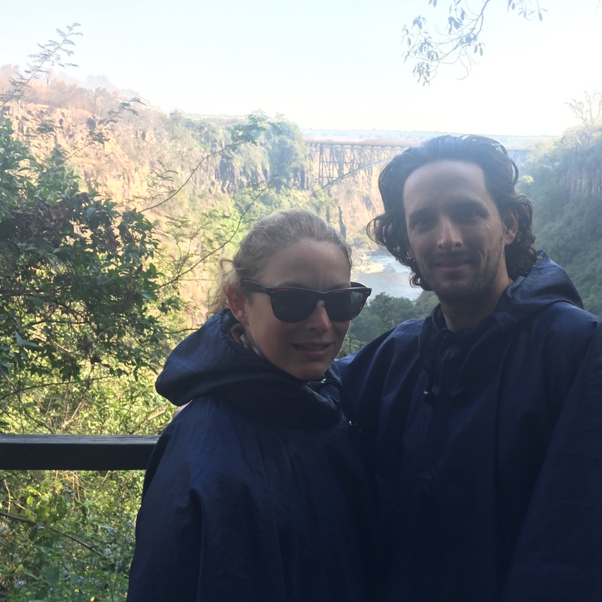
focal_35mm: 35
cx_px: 346
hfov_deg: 47.1
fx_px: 689
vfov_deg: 47.2
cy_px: 295
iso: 32
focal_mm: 4.15
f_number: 2.2
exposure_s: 1/211
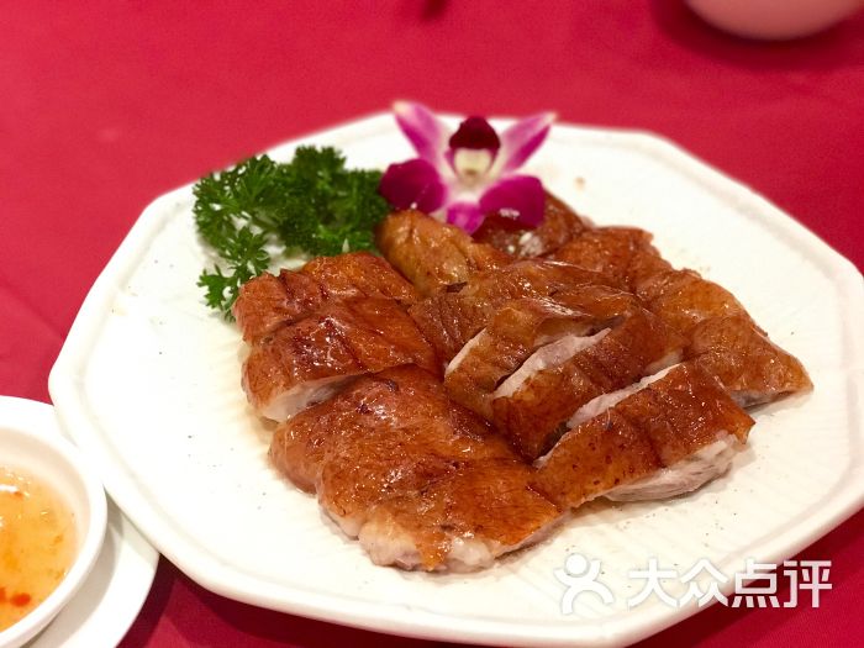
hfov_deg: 33.8
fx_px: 1423
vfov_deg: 25.7
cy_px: 324
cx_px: 432
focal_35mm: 57
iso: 320
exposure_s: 1/50
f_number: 2.8
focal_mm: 6.6
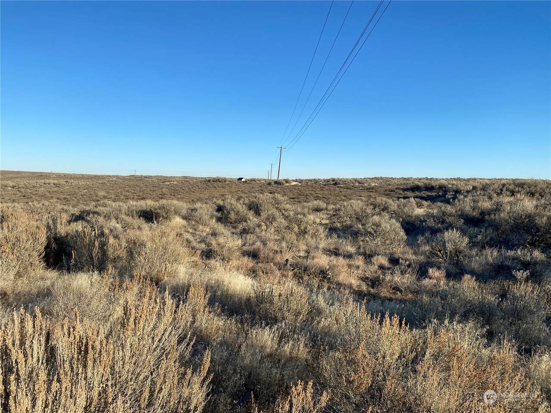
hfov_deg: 67.3
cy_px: 206
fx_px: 414
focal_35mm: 26
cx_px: 276
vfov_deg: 53.1
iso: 32
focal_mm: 4.25
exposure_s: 1/2358
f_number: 1.8
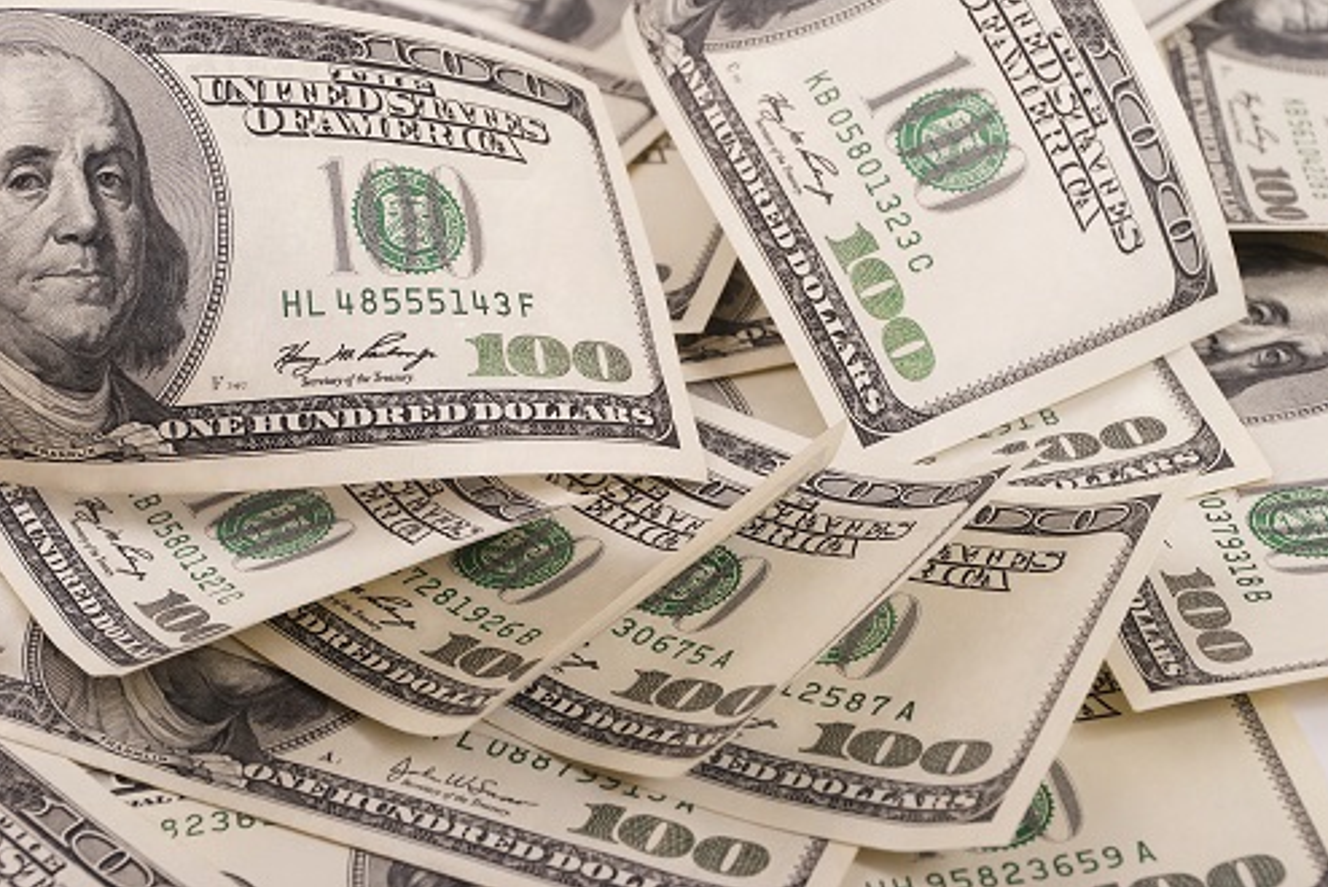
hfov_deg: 23.9
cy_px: 441
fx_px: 3137
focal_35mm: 85
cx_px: 664
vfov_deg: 16.1
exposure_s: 1/125
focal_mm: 56
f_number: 11
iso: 100
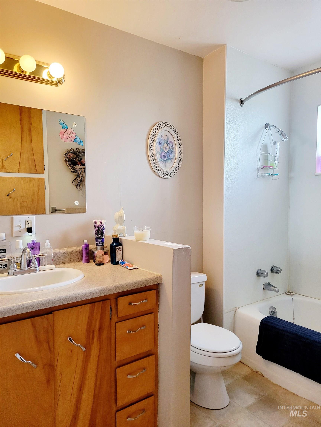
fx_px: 321
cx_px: 160
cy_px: 214
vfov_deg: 67.3
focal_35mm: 26
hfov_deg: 53.1
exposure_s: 1/120
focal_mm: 5.4
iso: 250
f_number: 1.8
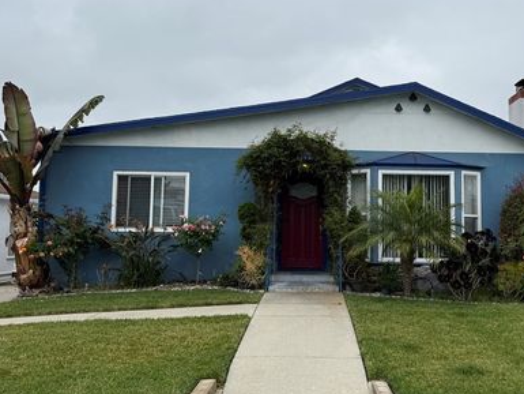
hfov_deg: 49.8
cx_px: 316
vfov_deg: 38.7
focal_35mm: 37
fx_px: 560
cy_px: 179
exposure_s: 1/3425
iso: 80
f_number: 1.78
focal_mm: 6.76
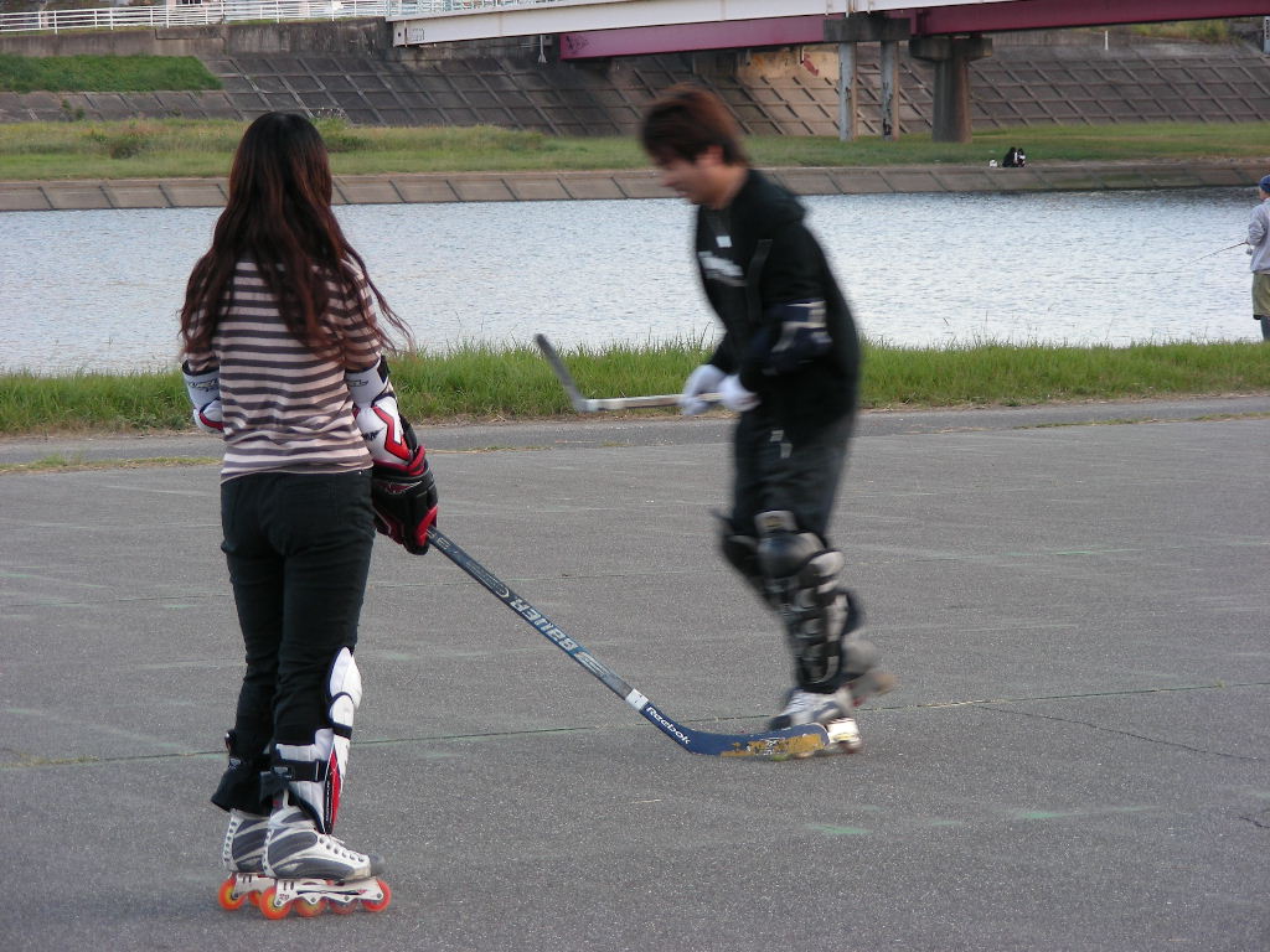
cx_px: 635
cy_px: 476
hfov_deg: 13.3
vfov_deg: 10.0
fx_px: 5430
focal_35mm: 148
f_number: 3.5
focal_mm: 24.7
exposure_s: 1/59.6
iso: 72
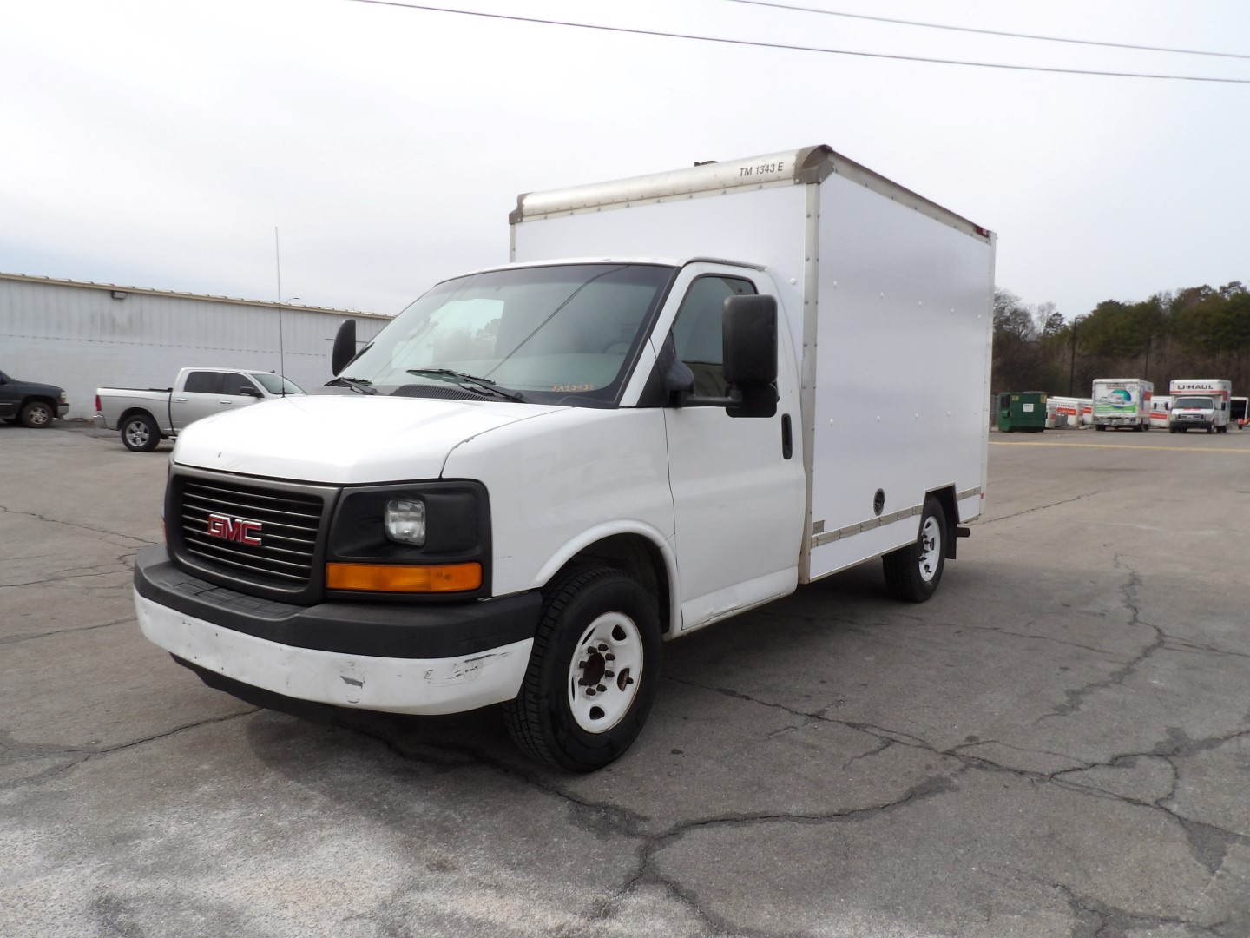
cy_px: 469
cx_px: 625
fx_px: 867
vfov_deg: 56.8
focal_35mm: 24
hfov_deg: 71.6
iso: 100
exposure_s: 1/643
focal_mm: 4.3
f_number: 4.6
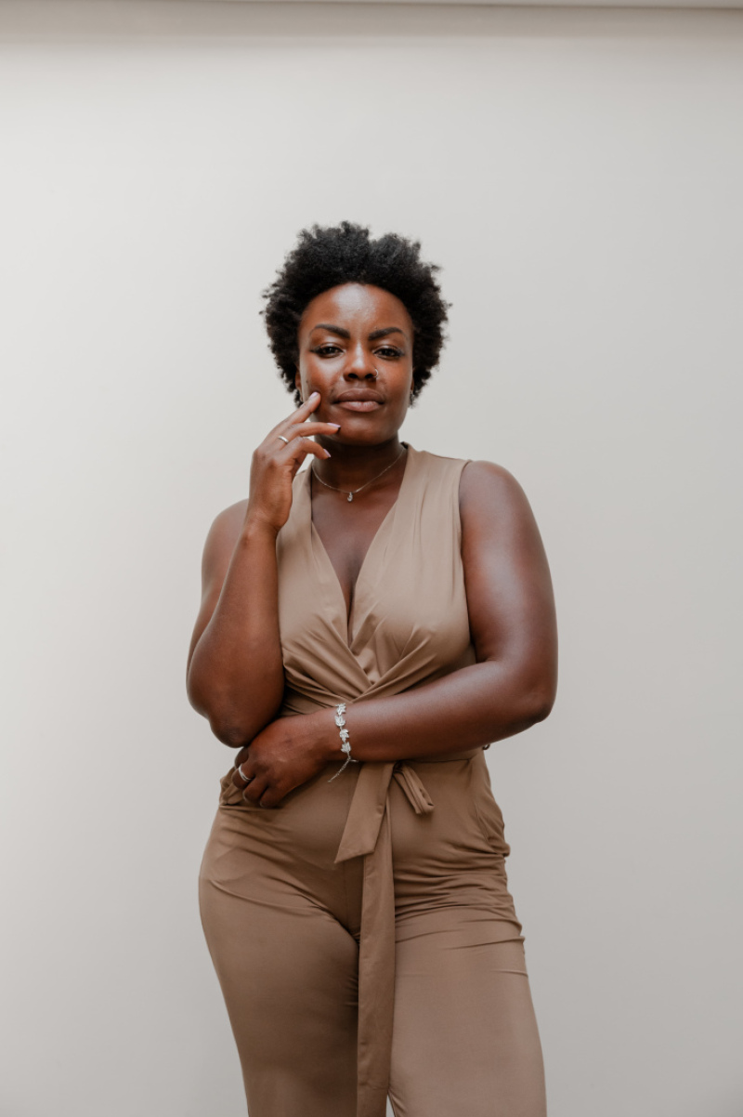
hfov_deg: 27.0
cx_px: 372
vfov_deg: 39.6
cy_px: 558
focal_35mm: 50
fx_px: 1550
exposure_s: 1/640
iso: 2000
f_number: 4.5
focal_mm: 50
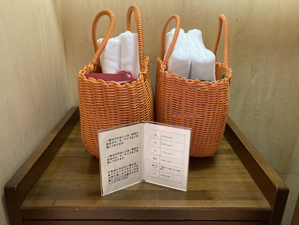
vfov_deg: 49.7
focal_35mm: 28
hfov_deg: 63.4
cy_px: 112
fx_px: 242
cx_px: 150
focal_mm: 3.99
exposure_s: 1/25
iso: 320
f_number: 1.8
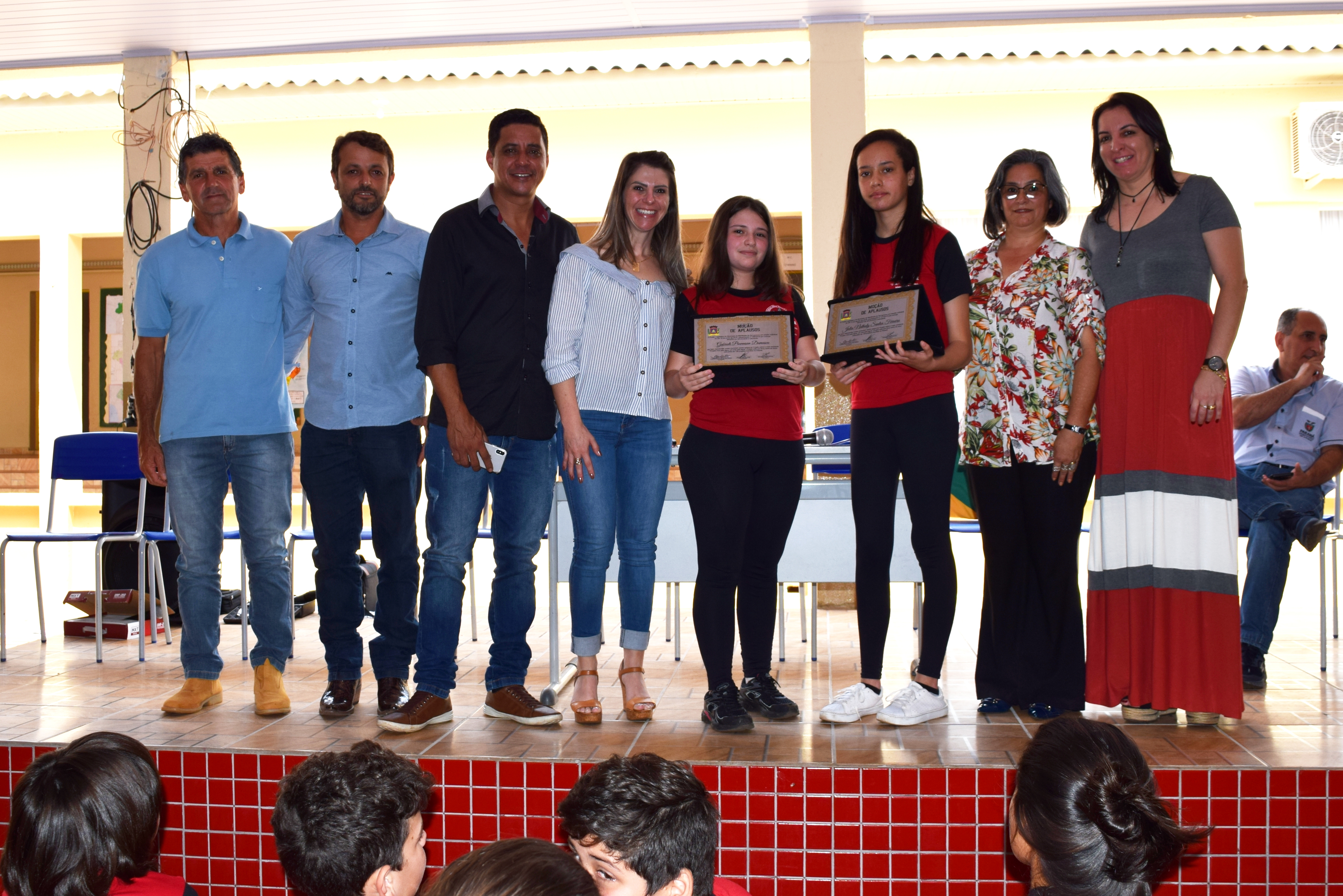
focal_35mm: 32
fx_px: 1175
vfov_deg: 41.7
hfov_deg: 59.5
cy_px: 448
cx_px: 672
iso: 100
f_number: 6.3
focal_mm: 21
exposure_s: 1/160
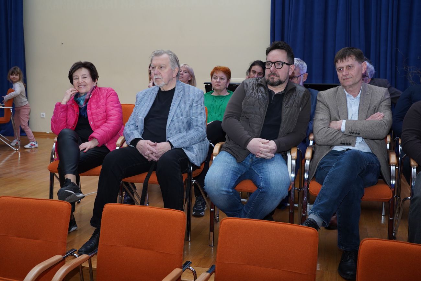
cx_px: 210
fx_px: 421
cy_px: 140
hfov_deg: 53.1
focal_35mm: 36
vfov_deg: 36.9
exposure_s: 1/160
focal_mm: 36
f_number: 6.3
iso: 1600
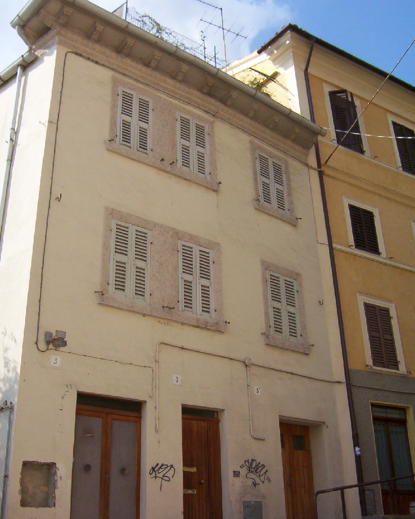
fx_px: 583
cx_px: 207
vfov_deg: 47.9
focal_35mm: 38
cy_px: 270
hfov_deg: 39.2
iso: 100
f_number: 5.24
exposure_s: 1/699
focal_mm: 5.54
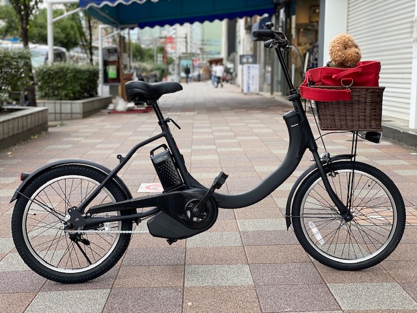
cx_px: 208
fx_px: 626
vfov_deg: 28.0
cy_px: 156
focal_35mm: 52
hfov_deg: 36.8
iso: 25
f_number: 2
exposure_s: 1/122
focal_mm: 6
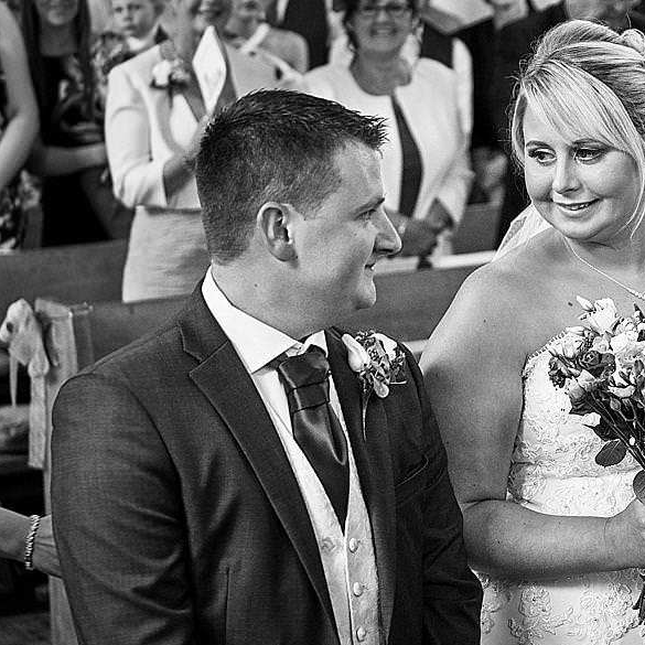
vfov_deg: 16.0
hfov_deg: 15.9
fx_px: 2298
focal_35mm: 109
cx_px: 523
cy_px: 298
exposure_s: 1/500
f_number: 2.8
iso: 2000
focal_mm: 50
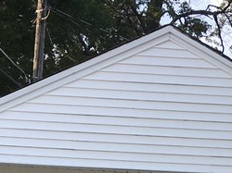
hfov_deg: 16.3
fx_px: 797
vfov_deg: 11.2
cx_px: 210
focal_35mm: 119
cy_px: 351
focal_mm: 4.15
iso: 25
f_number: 2.2
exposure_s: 1/455
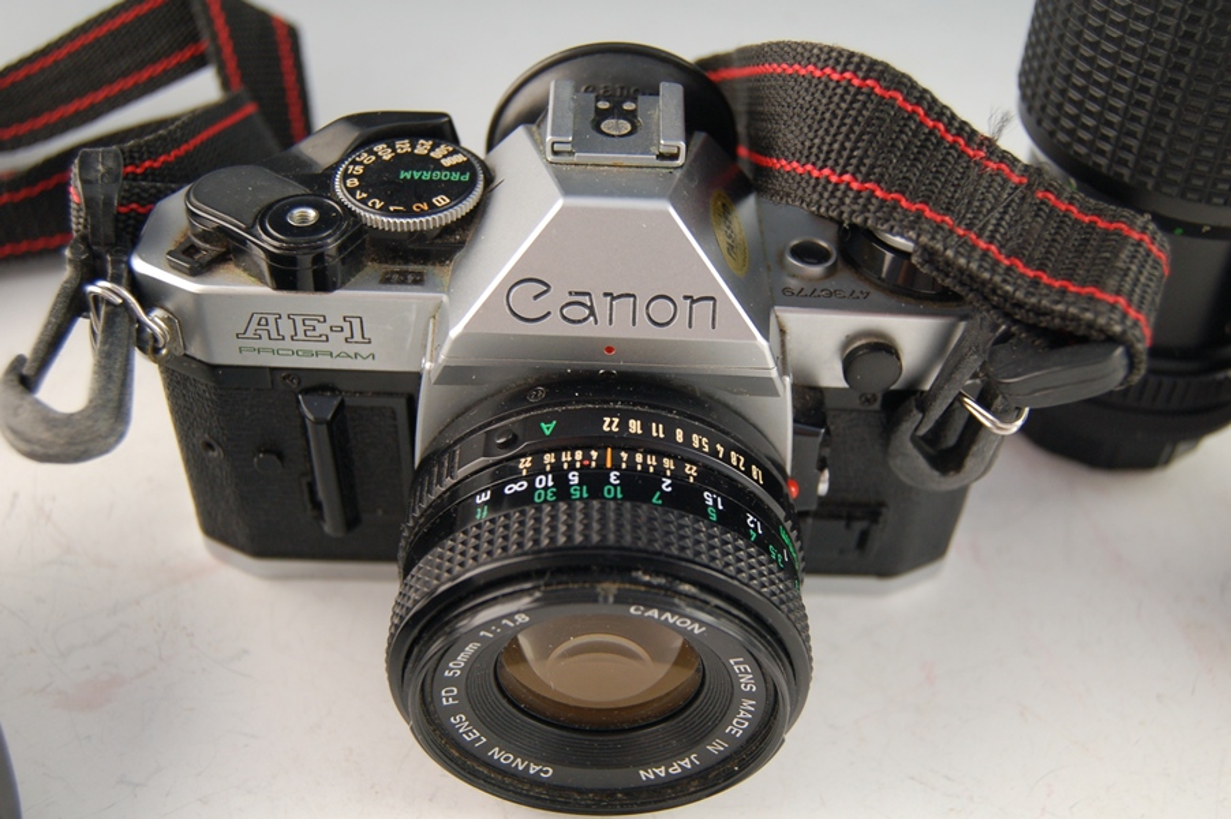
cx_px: 616
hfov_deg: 49.6
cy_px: 410
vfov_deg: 34.2
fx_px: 1333
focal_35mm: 39
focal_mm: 26
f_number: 4.2
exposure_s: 1/30
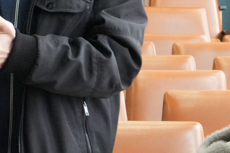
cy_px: 49
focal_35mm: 333
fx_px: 2127
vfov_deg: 4.1
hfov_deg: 6.2
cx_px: 112
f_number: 10
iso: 6400
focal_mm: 64
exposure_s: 1/25
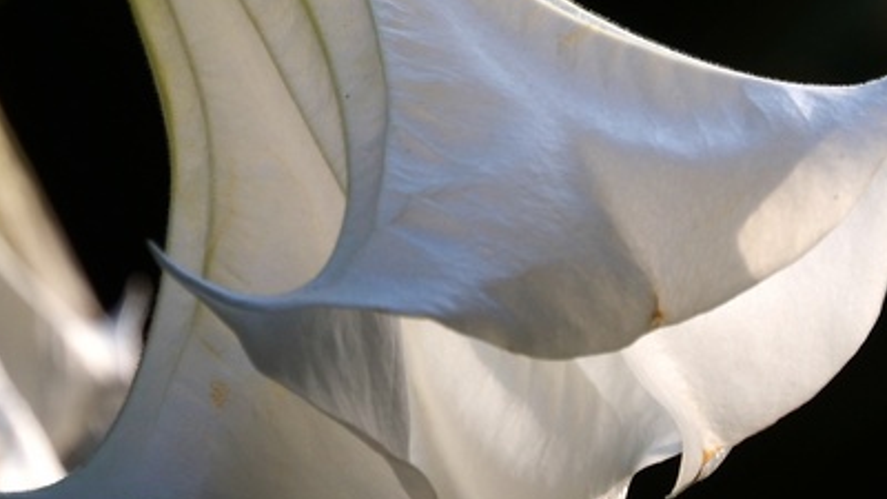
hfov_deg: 6.1
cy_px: -162
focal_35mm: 351
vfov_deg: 3.5
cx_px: 213
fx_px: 8255
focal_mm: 70
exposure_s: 1/800
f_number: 5.6
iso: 200
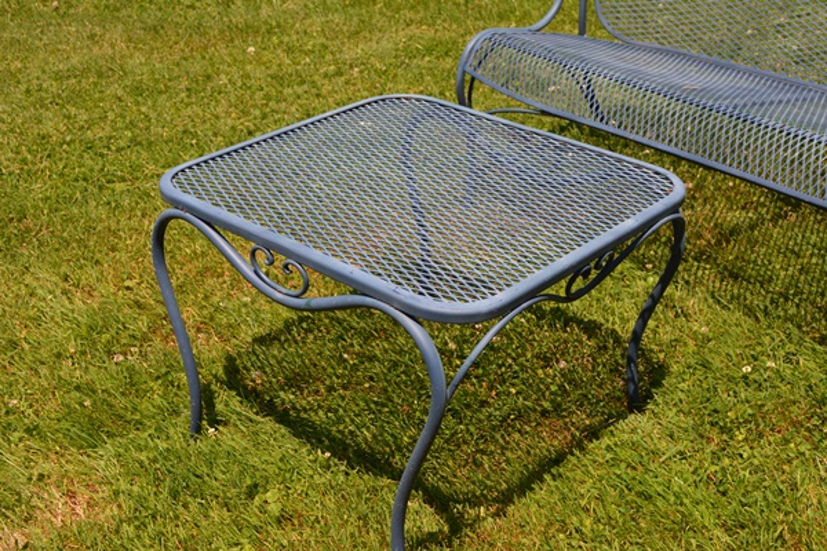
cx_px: 414
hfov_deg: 41.1
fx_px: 1103
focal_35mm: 48
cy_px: 276
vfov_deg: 28.1
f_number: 8
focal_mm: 32
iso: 160
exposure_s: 1/250
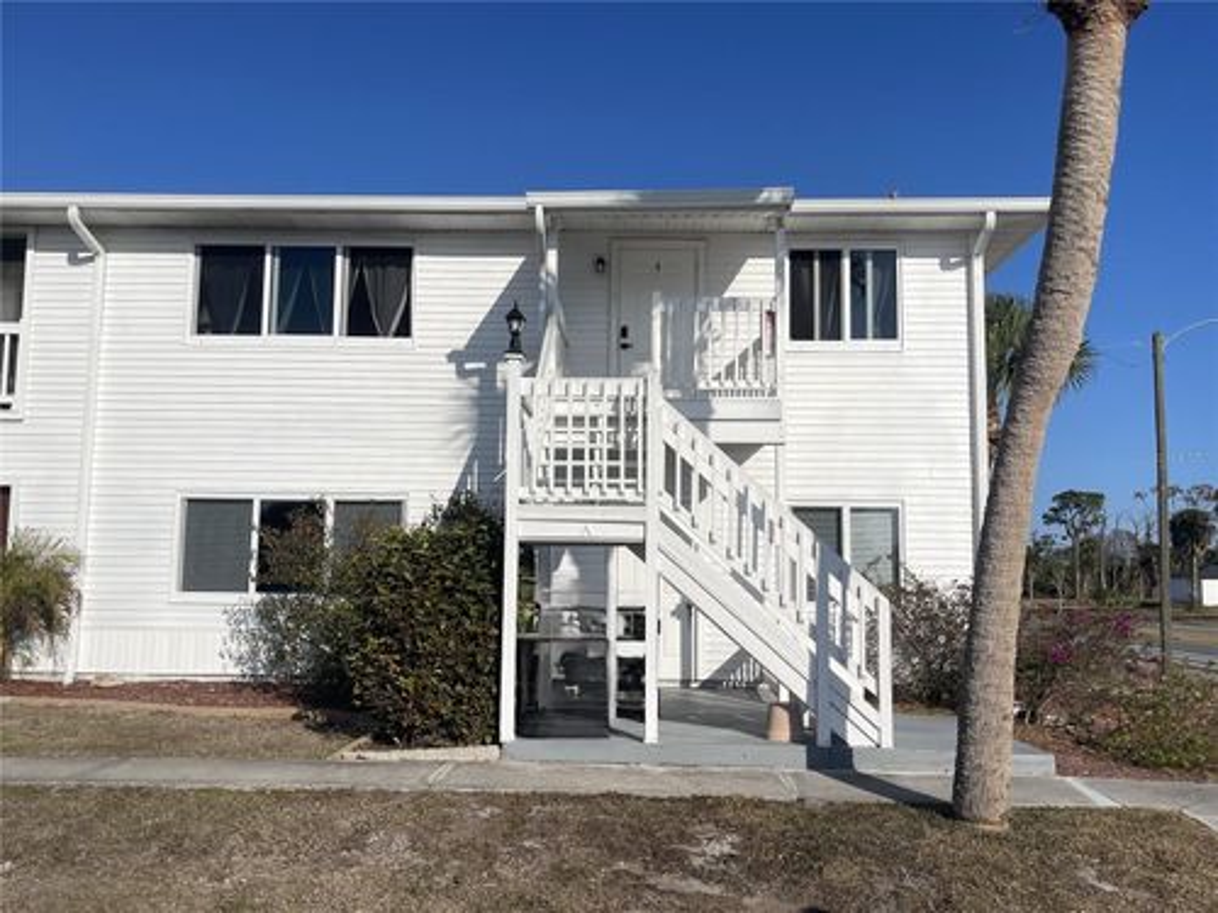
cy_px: 456
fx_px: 1056
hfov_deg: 60.0
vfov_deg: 46.8
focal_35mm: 30
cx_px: 609
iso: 32
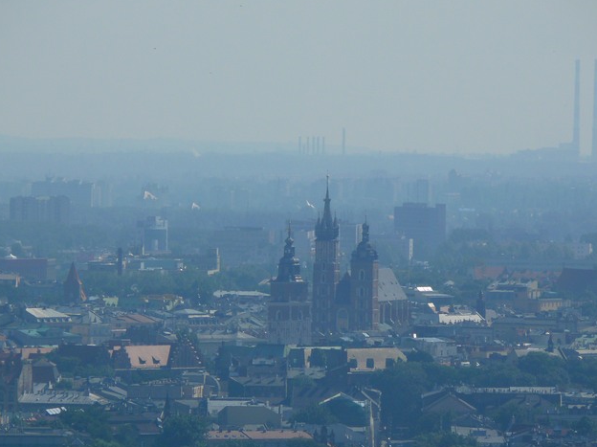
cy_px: 262
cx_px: 308
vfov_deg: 2.9
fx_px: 8703
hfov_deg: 3.9
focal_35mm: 505
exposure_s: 1/400
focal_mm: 88.8
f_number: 5.6
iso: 100
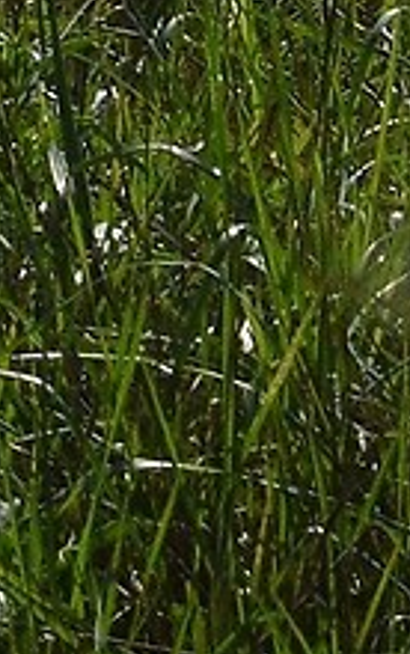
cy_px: -1415
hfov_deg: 2.2
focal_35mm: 584
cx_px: -790
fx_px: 10406
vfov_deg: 3.5
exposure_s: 1/640
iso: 200
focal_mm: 35
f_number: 13
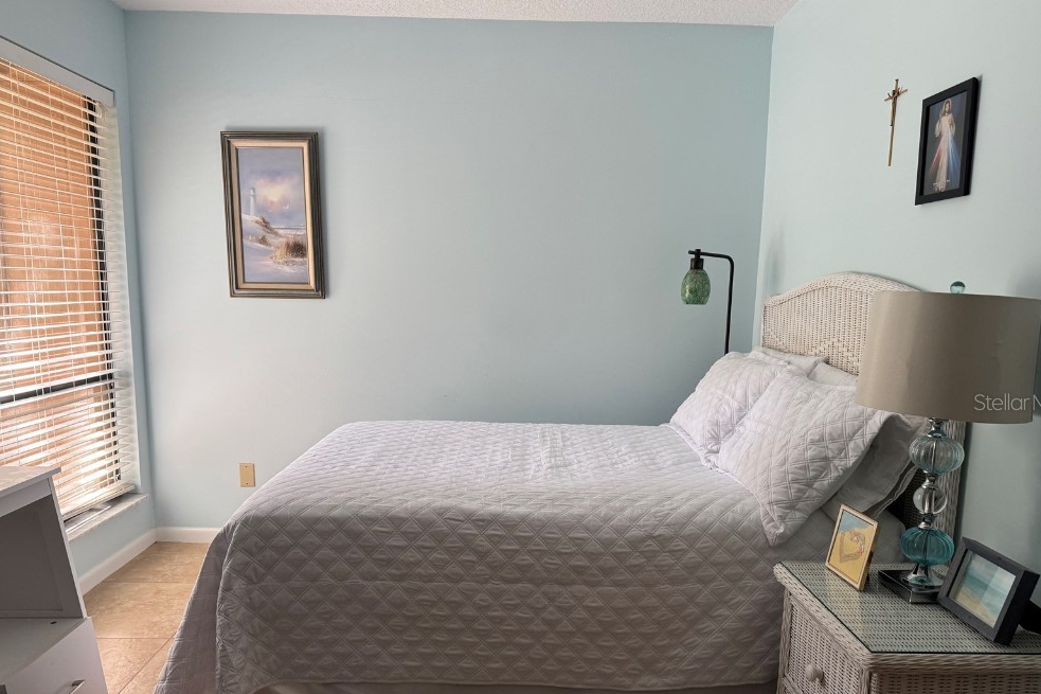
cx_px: 532
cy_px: 402
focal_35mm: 26
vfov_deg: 49.3
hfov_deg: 69.4
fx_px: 752
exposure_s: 1/121
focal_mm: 6.76
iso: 160
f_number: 1.78
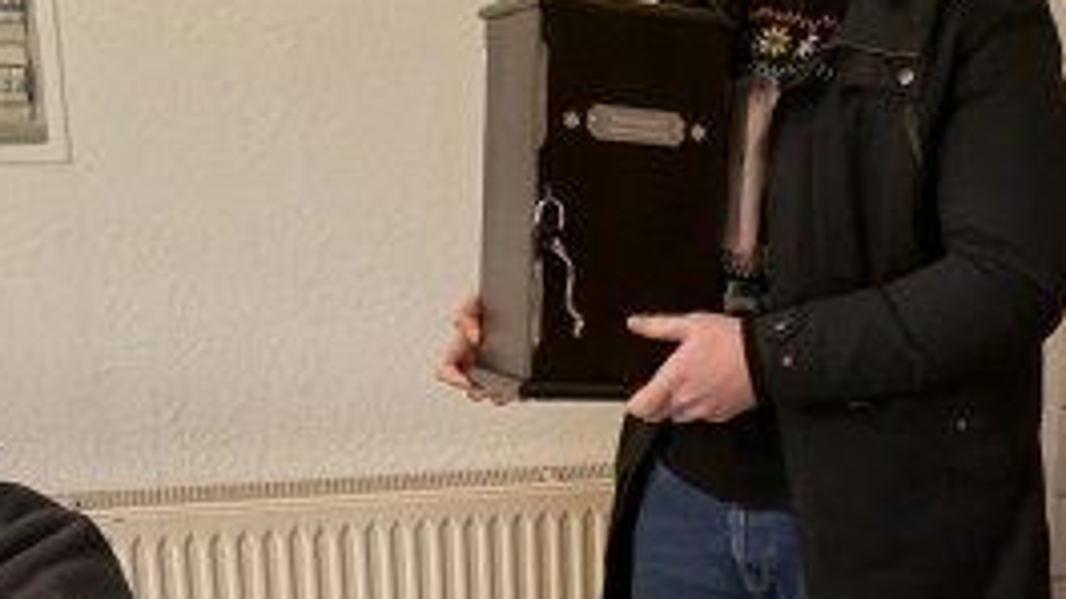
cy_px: 462
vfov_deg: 17.9
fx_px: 1894
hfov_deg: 29.7
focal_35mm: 67
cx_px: 1022
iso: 1600
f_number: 1.78
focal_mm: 6.76
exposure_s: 1/25
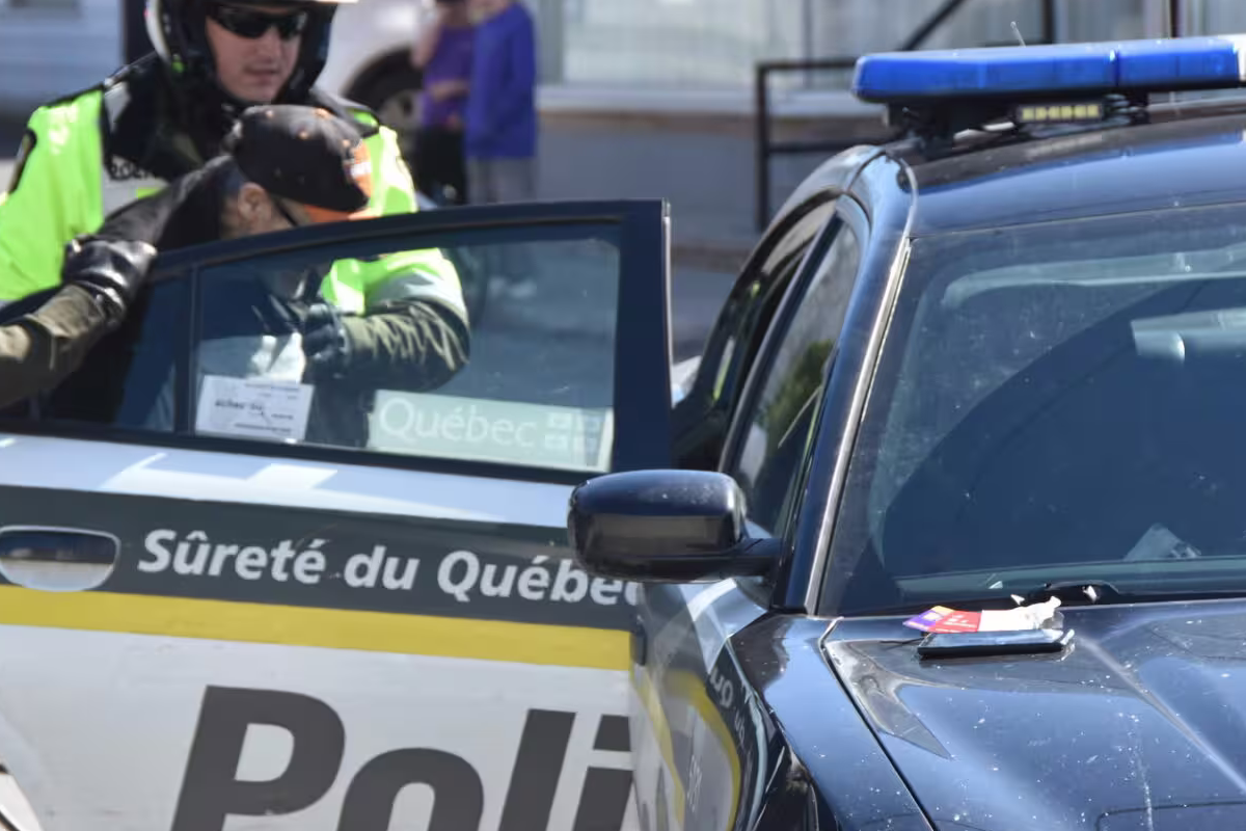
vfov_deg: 6.4
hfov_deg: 9.6
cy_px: 422
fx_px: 7441
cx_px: 537
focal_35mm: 215
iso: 450
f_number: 8
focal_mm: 112
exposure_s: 1/500
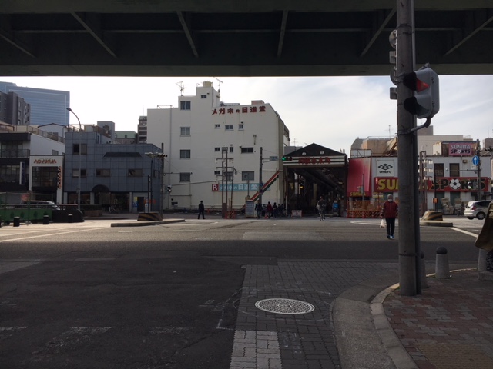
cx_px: 246
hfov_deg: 61.7
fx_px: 413
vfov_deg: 48.2
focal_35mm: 29
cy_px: 184
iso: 25
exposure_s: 1/1923
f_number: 2.2
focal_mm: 4.15
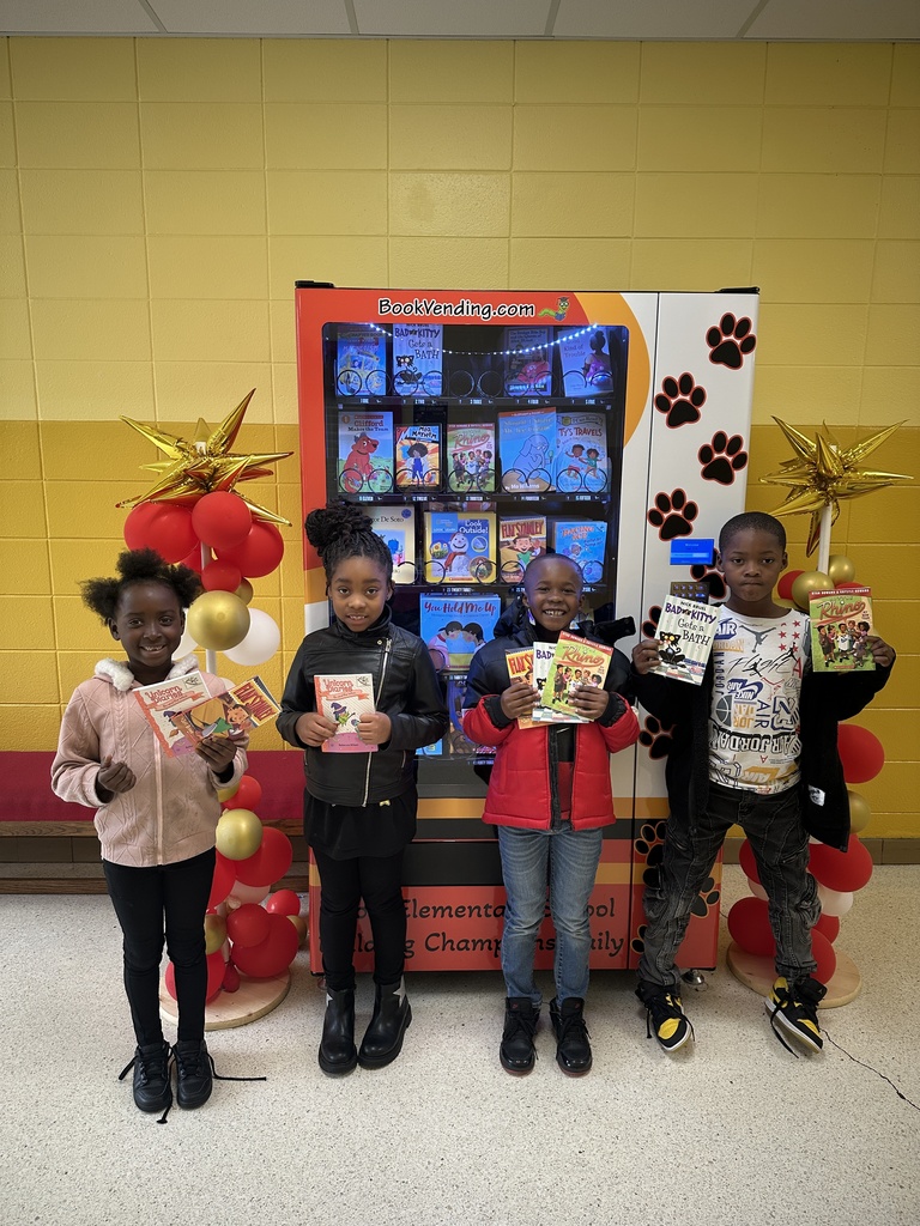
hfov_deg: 56.8
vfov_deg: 71.6
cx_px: 460
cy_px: 613
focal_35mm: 24
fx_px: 850
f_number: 1.78
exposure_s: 1/60
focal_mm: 6.86
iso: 125
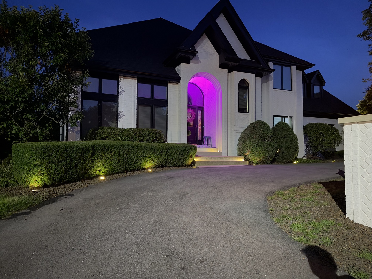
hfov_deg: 71.6
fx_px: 258
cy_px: 140
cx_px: 186
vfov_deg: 56.8
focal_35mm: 24
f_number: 1.78
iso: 1600
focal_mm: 6.76
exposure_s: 1/9
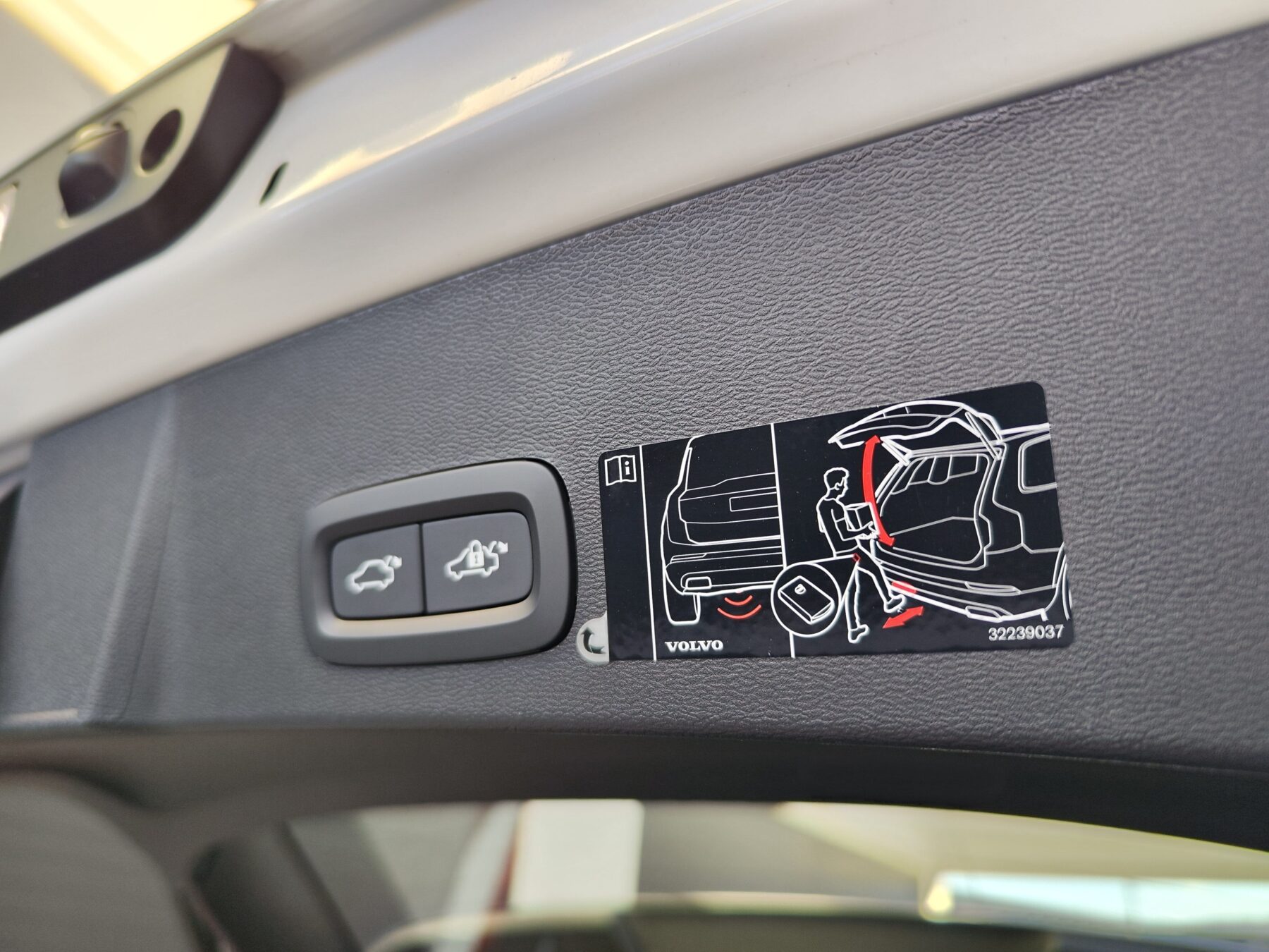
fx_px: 843
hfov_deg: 73.9
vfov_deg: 58.9
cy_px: 476
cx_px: 634
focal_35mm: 23
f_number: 1.69
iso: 57
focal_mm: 7.01
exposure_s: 1/100
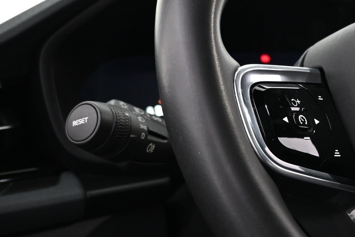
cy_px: 116
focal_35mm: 58
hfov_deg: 31.4
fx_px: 572
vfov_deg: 23.4
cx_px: 369
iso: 1600
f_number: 3.5
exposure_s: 1/25
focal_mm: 16
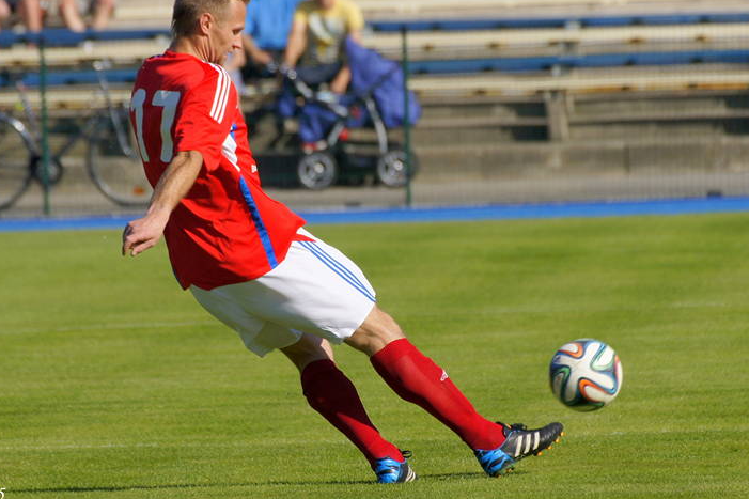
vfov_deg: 3.0
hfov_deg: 4.5
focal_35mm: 455
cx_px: 340
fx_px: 9464
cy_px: 205
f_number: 6.3
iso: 200
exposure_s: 1/1250
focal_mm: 250
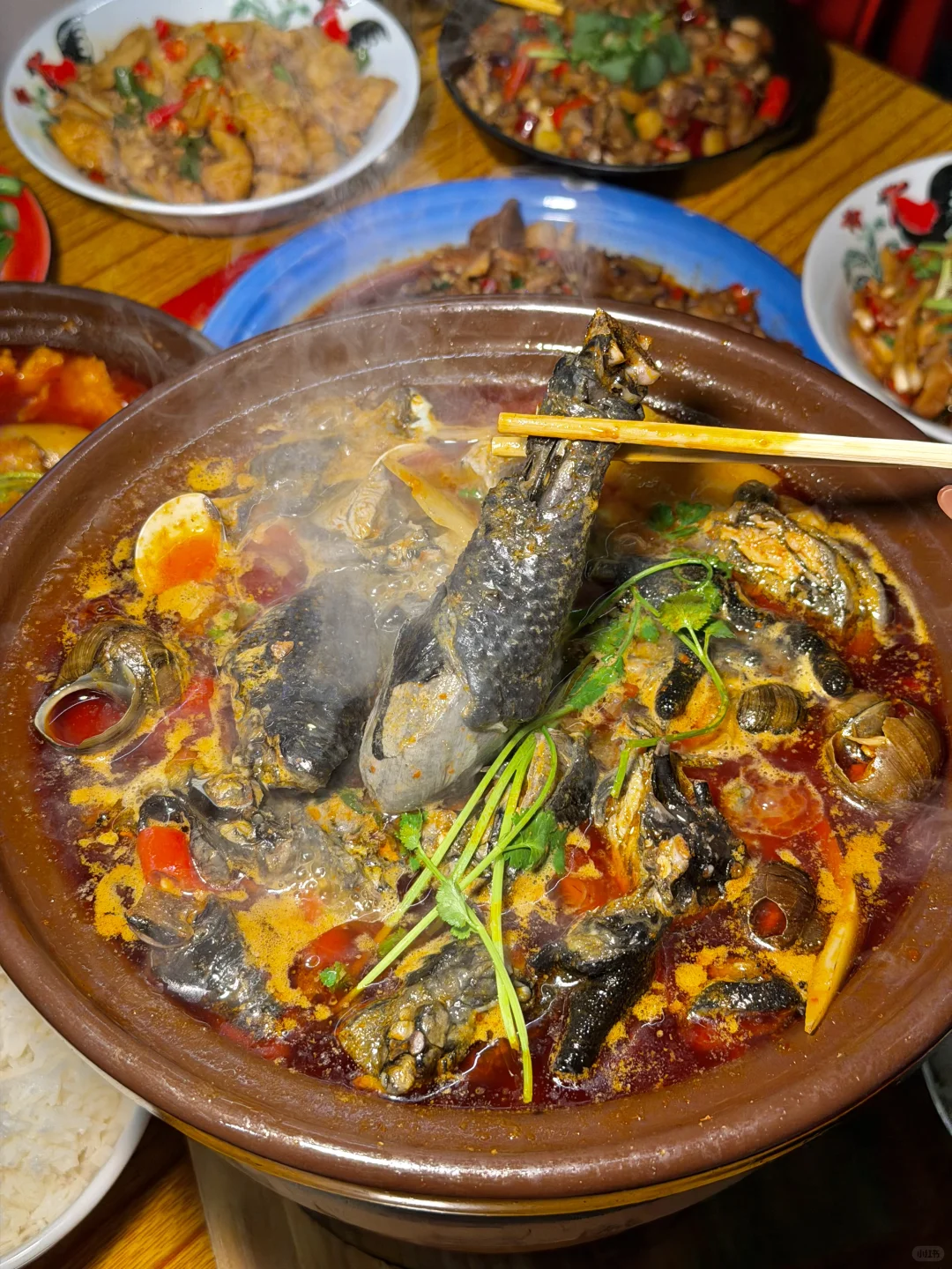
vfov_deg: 39.7
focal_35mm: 48
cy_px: 634
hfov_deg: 30.3
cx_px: 476
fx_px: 1760
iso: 100
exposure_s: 1/100
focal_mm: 6.76
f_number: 1.78
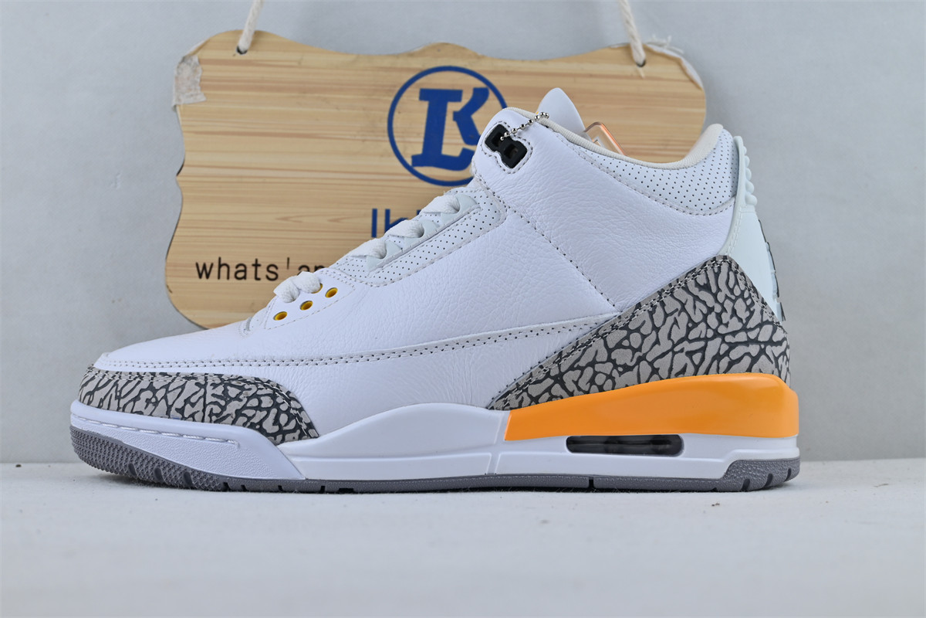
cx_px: 463
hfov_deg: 45.0
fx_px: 1119
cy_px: 309
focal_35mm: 44
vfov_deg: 30.8
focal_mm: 29
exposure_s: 1/100
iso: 100
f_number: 4.8
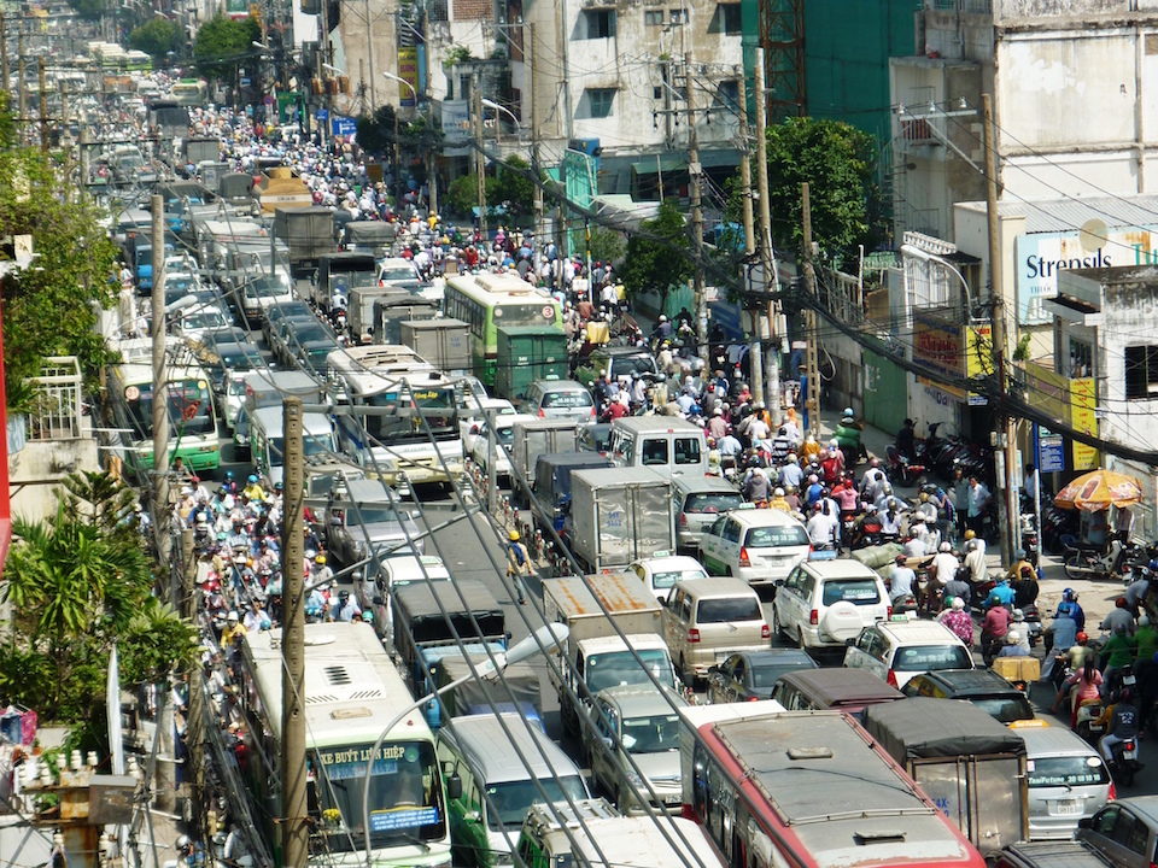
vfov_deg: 11.2
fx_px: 4416
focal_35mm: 132
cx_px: 579
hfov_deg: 14.9
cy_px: 434
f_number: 5.9
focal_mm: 22
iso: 80
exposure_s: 1/400
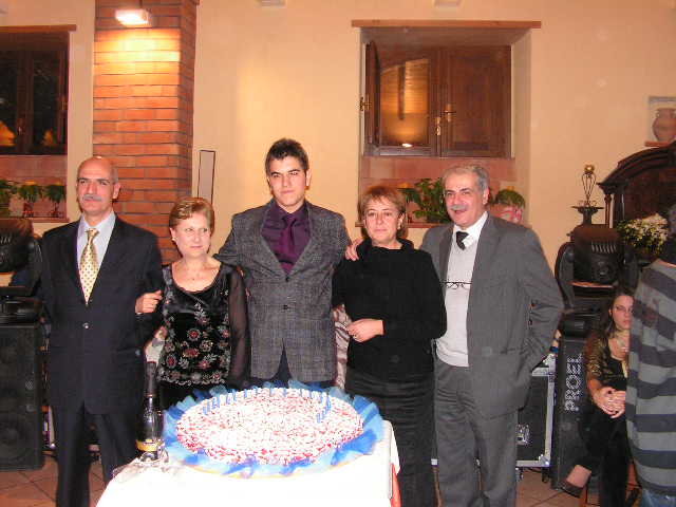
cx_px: 338
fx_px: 723
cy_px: 254
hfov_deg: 50.1
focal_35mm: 37
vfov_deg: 38.7
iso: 200
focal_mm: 6.2
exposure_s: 1/40
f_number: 3.2
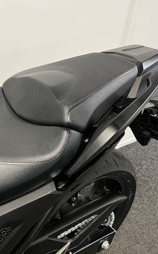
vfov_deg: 52.8
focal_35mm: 37
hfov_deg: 31.2
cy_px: 127
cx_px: -8
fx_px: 255
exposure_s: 1/50
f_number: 1.6
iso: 125
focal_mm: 5.1
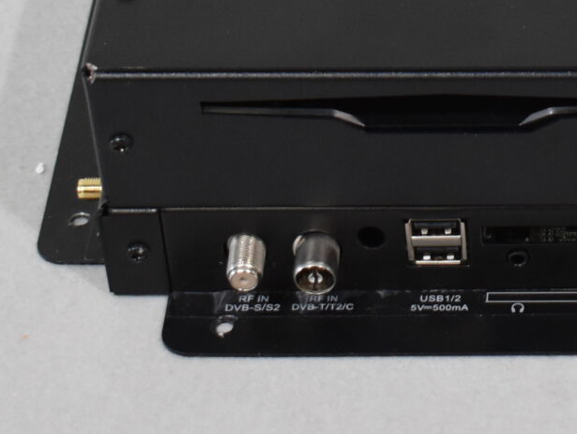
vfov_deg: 7.9
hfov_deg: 10.5
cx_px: 607
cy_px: -39
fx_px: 3102
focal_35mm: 186
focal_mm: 31
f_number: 4.2
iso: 800
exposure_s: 1/160
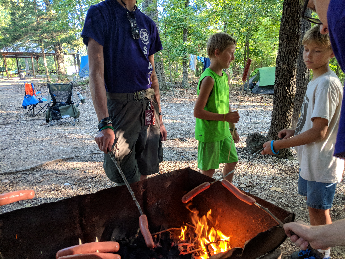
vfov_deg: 51.4
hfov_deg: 65.3
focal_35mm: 27
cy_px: 130
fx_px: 269
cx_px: 172
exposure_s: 1/125
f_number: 1.8
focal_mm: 4.44
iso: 91
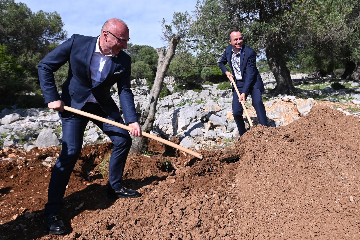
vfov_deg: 55.1
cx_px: 180
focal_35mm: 23
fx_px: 230
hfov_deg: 76.1
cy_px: 120
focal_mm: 23
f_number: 5.6
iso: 220
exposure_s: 1/1000
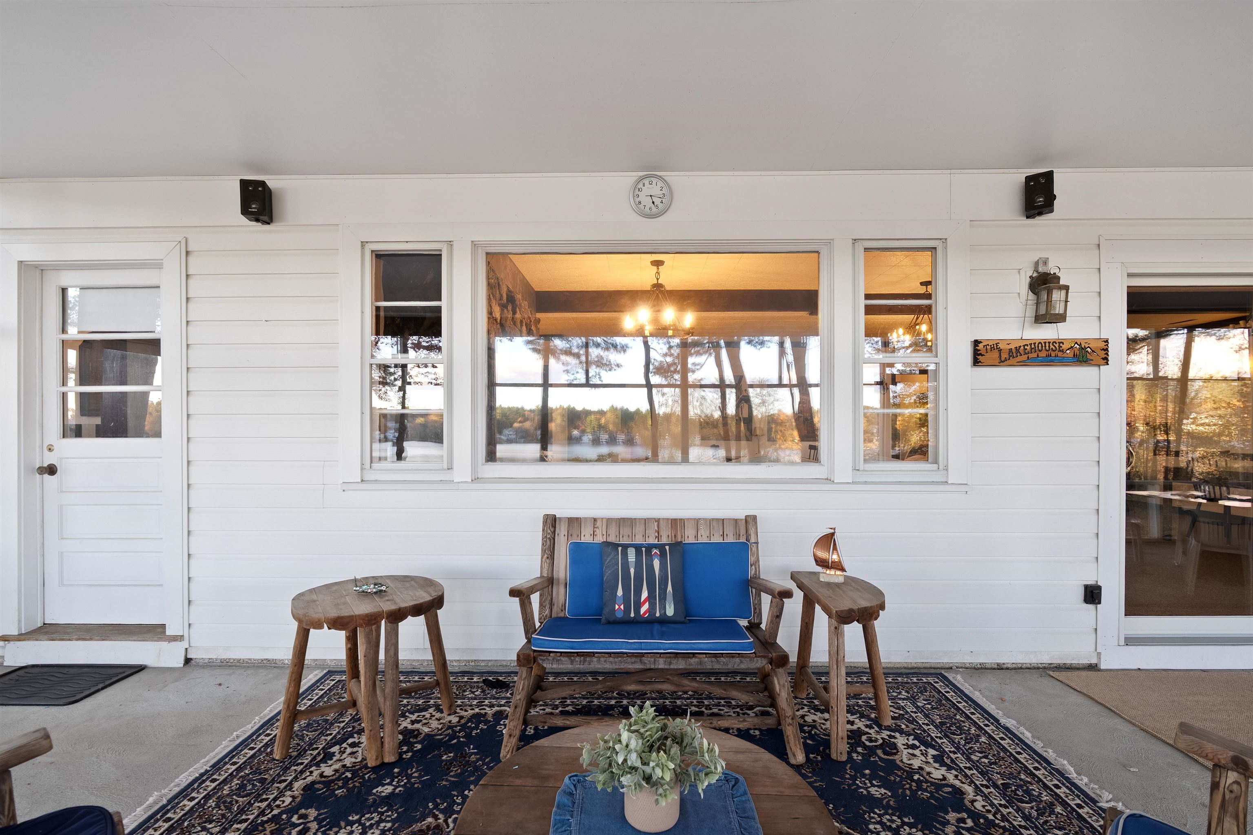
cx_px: 626
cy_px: 418
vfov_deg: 73.7
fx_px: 557
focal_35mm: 16
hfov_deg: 96.7
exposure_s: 1/1.67
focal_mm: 16
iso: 320
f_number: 8
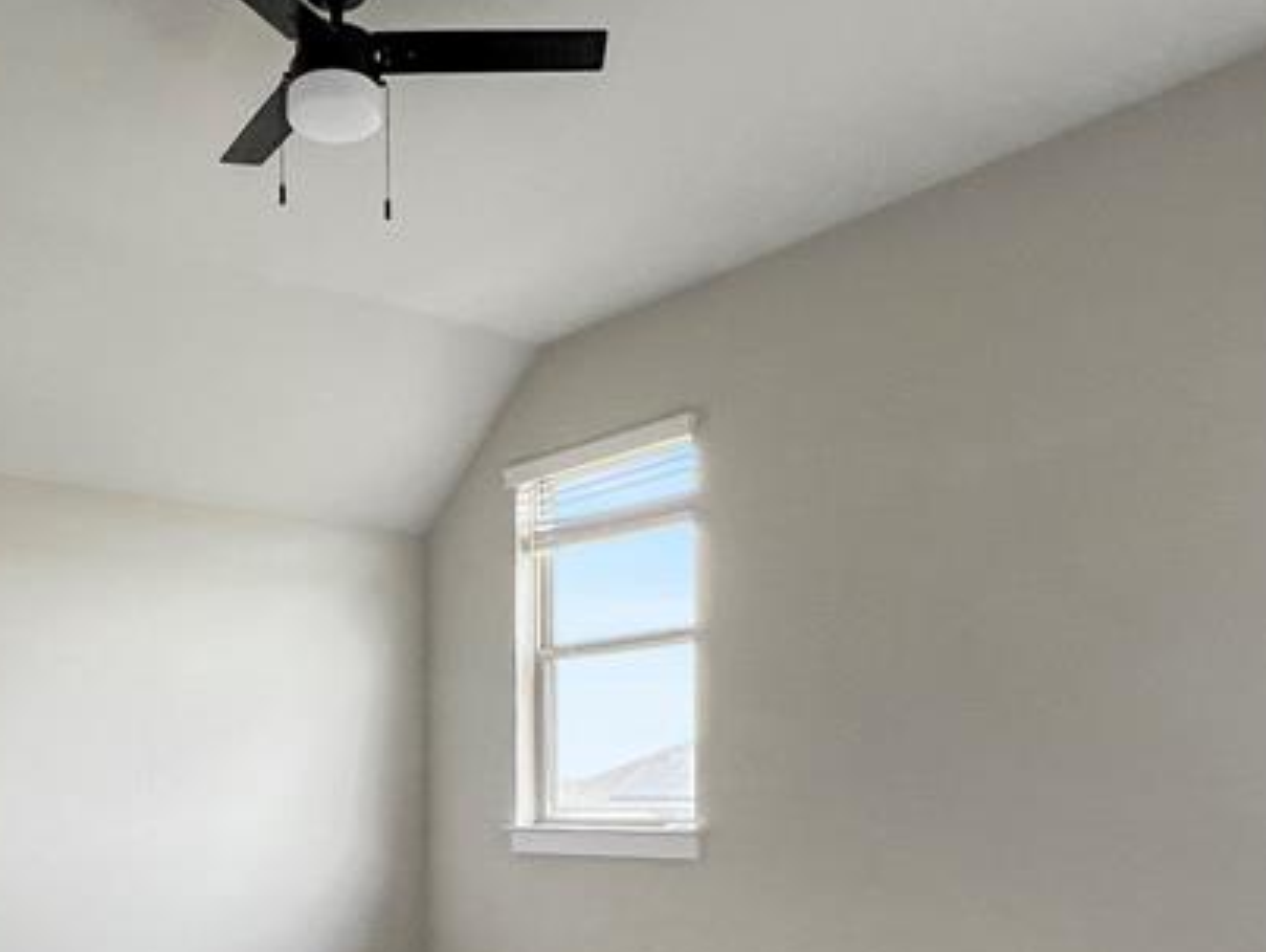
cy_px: 946
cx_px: 308
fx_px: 1208
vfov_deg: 38.4
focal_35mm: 33
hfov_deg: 52.7
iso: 160
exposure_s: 1/120
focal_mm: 1.57
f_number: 1.8
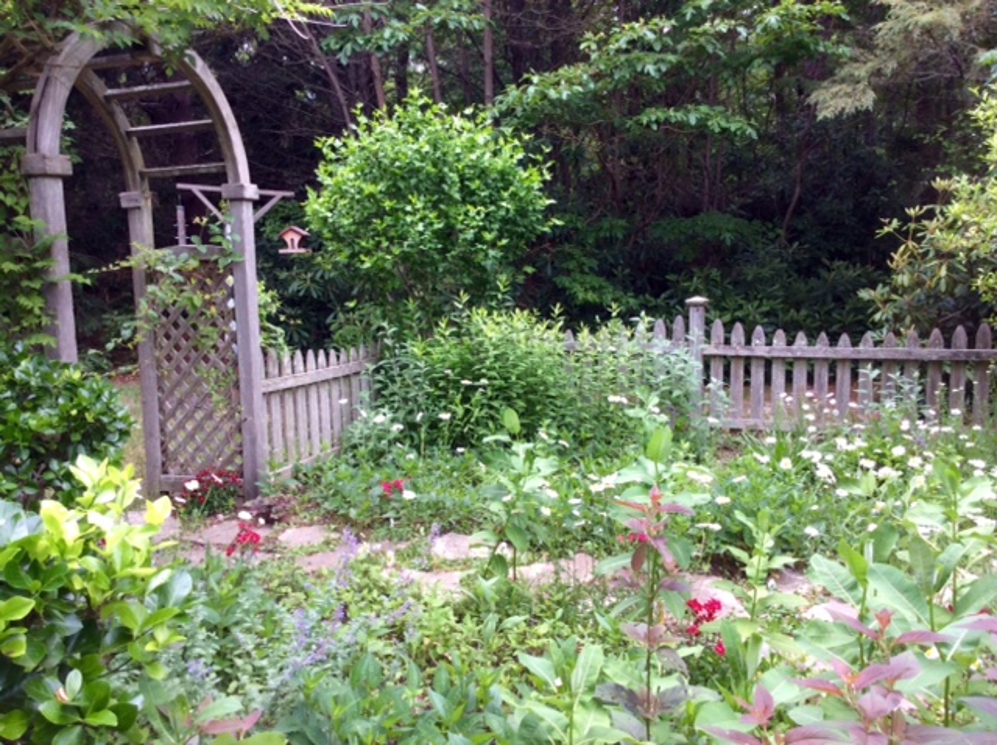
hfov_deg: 56.9
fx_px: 920
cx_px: 498
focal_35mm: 32
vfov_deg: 44.1
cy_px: 372
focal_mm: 3.3
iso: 32
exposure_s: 1/30
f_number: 2.4
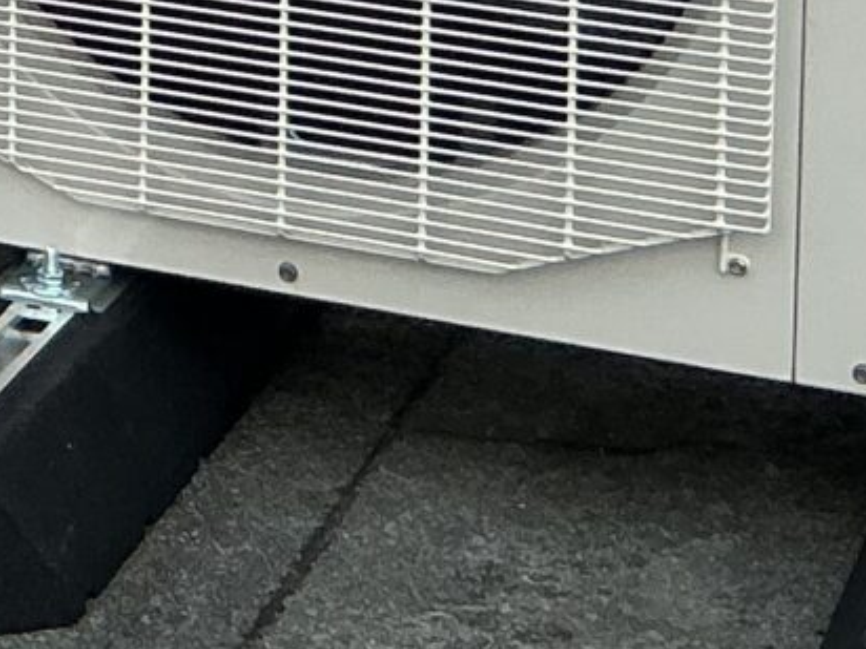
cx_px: -969
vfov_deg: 7.7
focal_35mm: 180
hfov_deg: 10.0
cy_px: -880
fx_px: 4503
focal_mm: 3
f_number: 1.8
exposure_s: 1/1311
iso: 25
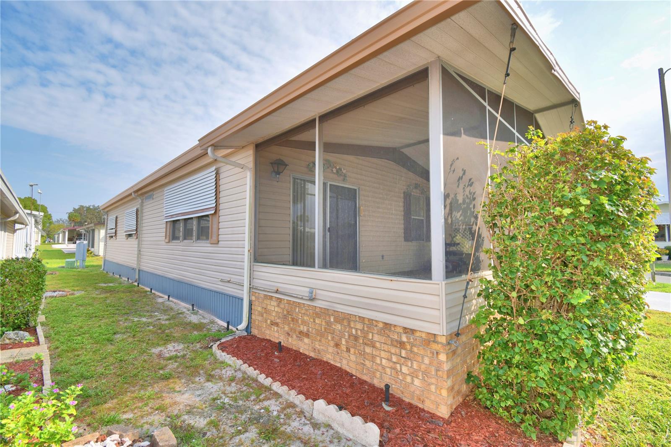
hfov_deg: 100.4
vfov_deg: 77.3
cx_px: 336
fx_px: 280
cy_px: 224
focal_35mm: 15
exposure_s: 1/250
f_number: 7.1
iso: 100
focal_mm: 10
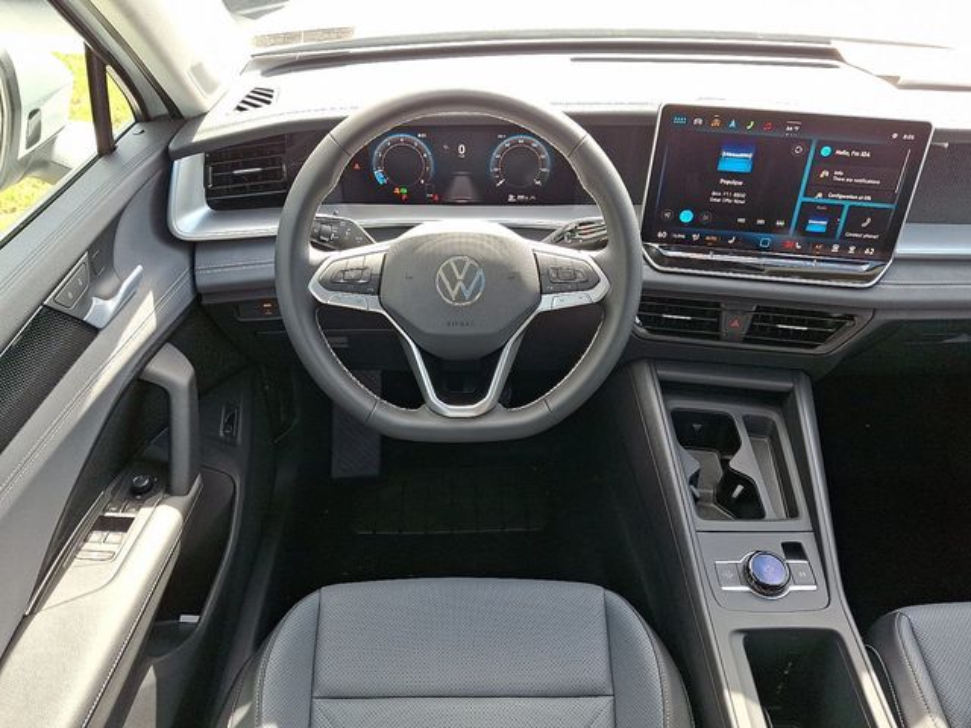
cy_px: 364
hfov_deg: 69.4
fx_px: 701
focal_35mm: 25
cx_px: 486
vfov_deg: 54.9
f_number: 1.8
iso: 26
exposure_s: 1/120
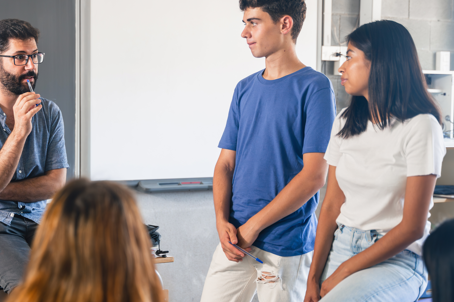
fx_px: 1009
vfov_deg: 17.0
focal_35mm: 80
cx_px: 162
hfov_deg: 25.3
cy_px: 191
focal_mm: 48
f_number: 2.8
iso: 500
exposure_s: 1/250
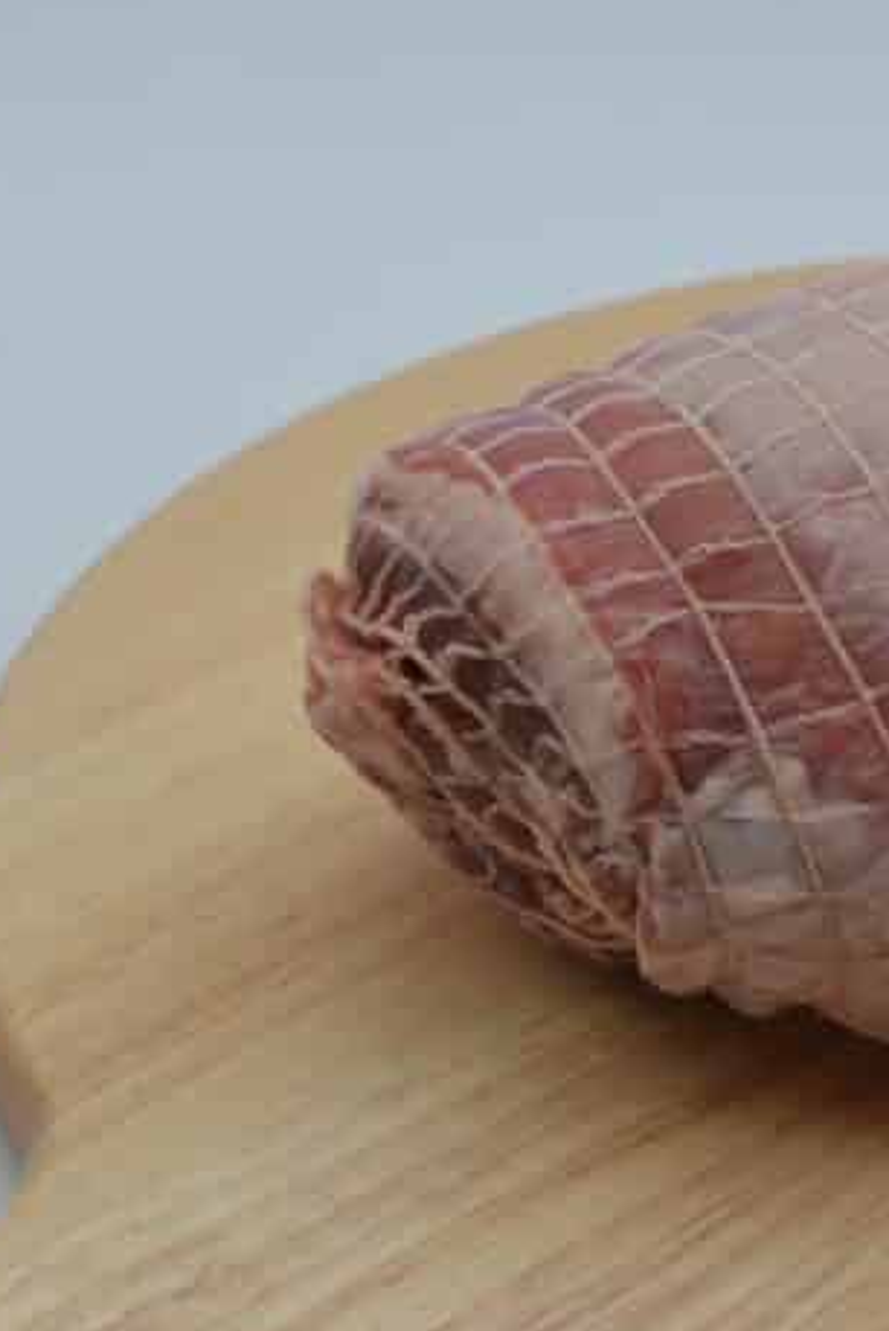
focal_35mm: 107
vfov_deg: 19.0
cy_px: 947
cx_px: 799
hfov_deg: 12.7
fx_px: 3957
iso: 200
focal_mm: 32
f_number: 6.7
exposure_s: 1/180
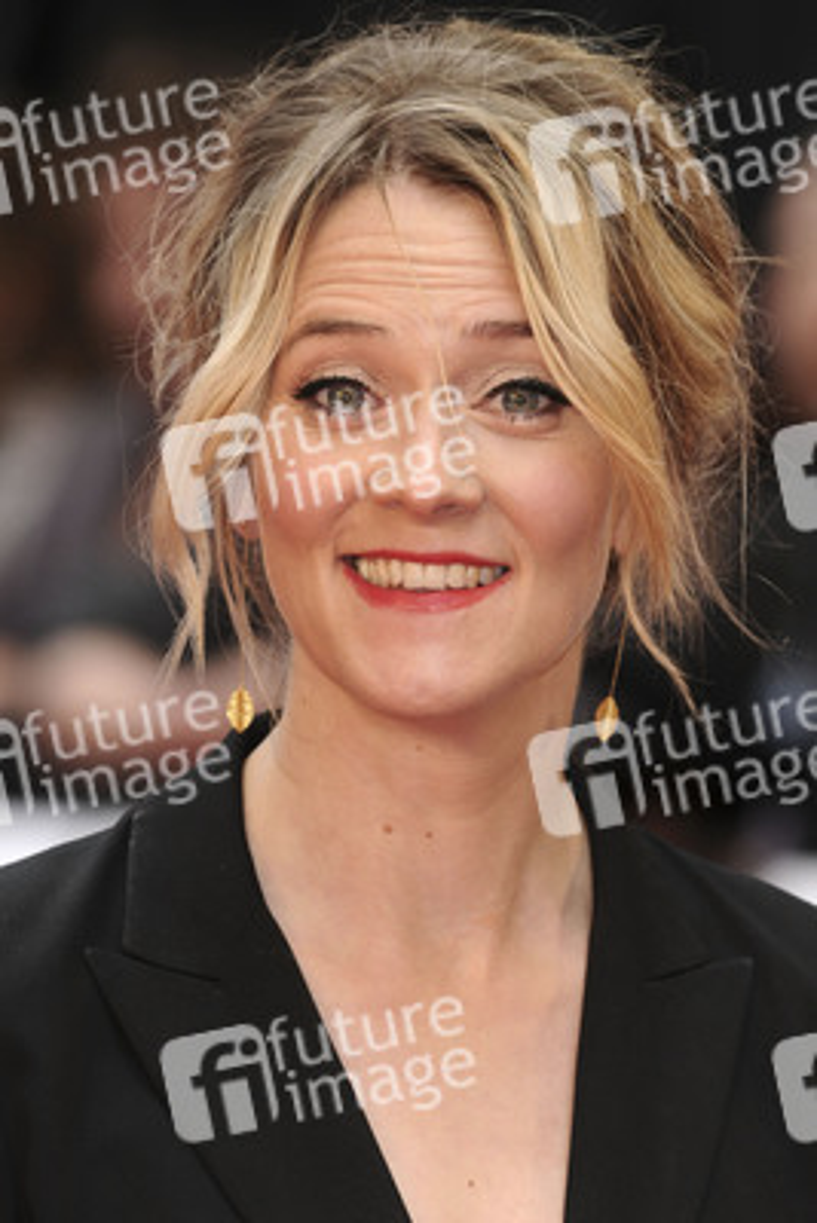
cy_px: 612
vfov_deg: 6.9
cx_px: 408
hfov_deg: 4.6
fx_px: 10203
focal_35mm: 300
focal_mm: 200
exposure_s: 1/160
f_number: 5
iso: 200
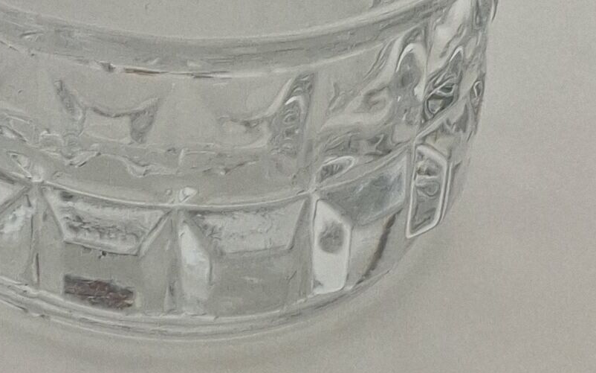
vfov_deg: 8.0
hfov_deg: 15.2
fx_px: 2014
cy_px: -959
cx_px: -379
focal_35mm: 124
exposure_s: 1/100
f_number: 1.8
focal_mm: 5.54
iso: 50
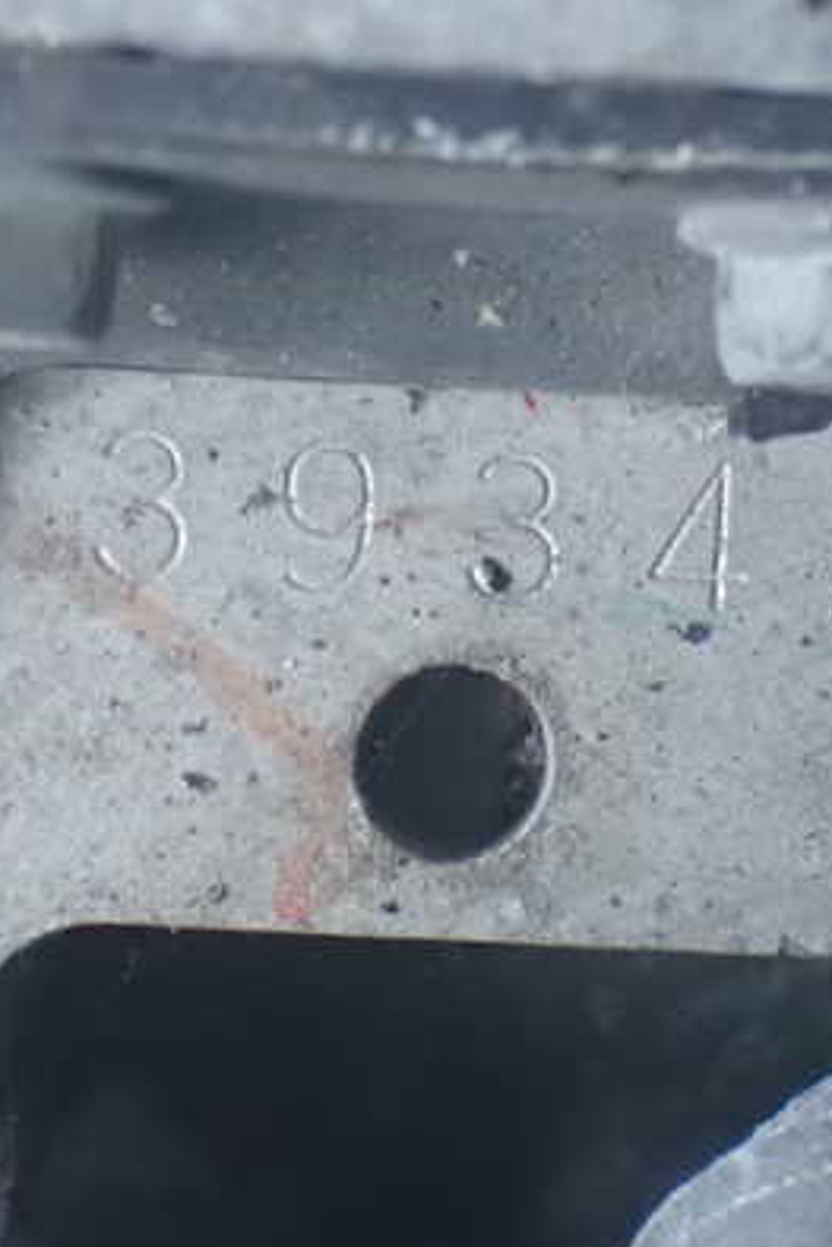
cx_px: 715
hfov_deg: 11.2
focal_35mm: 122
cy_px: 557
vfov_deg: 16.8
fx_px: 4225
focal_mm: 13.65
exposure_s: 1/60
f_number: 4.1
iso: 1600
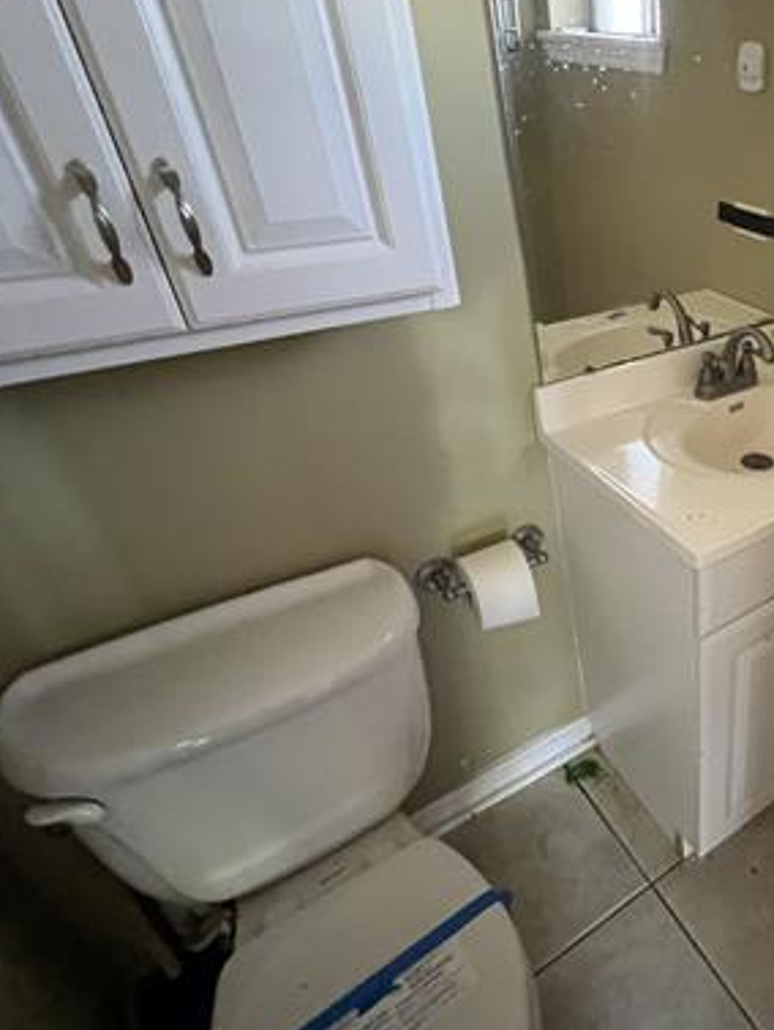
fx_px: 655
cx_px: 744
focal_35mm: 22
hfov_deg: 51.3
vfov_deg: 76.3
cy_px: 485
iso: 1250
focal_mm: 1.57
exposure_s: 1/40
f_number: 1.8
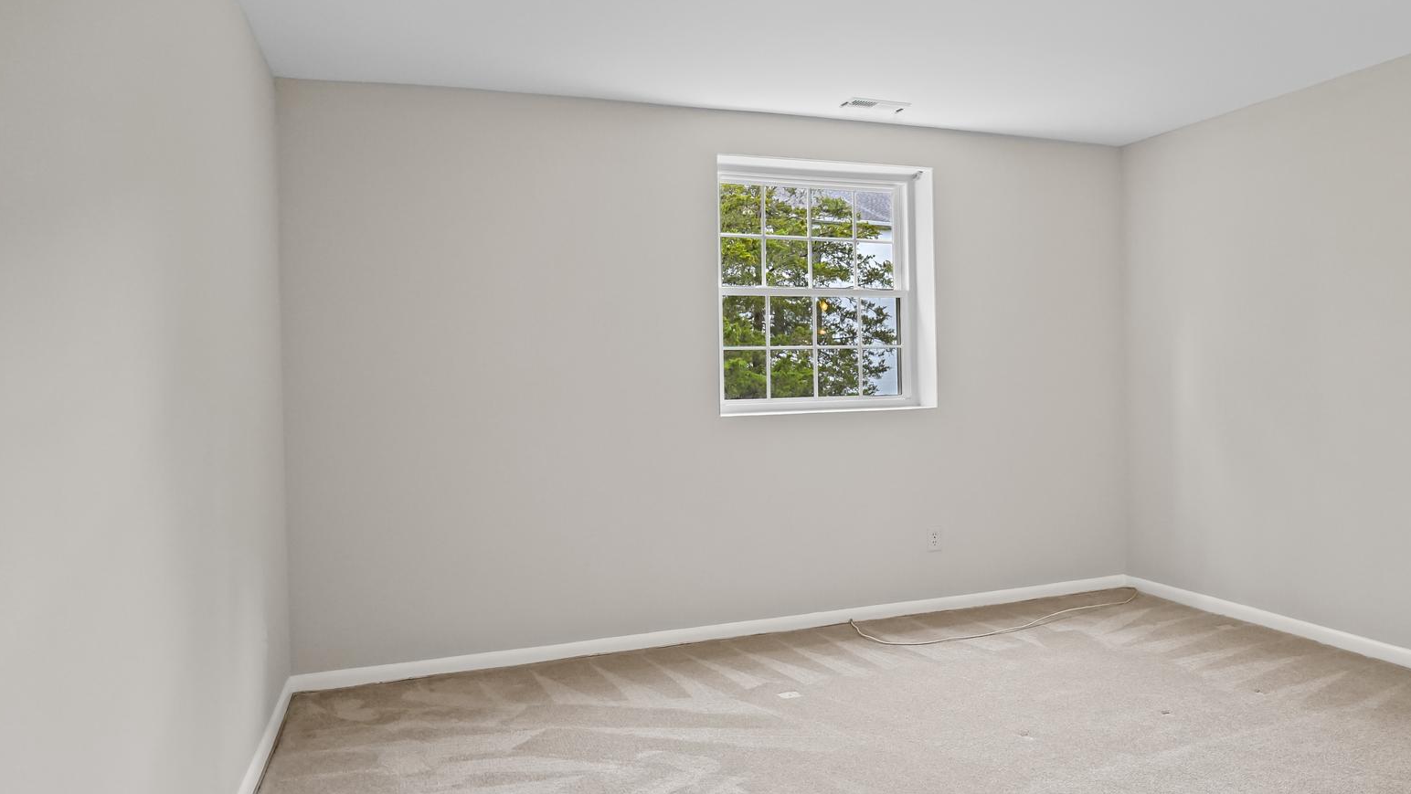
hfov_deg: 72.6
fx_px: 935
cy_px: 395
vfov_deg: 46.0
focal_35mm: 25
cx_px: 897
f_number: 2.8
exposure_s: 1/80
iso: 2000
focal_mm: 18
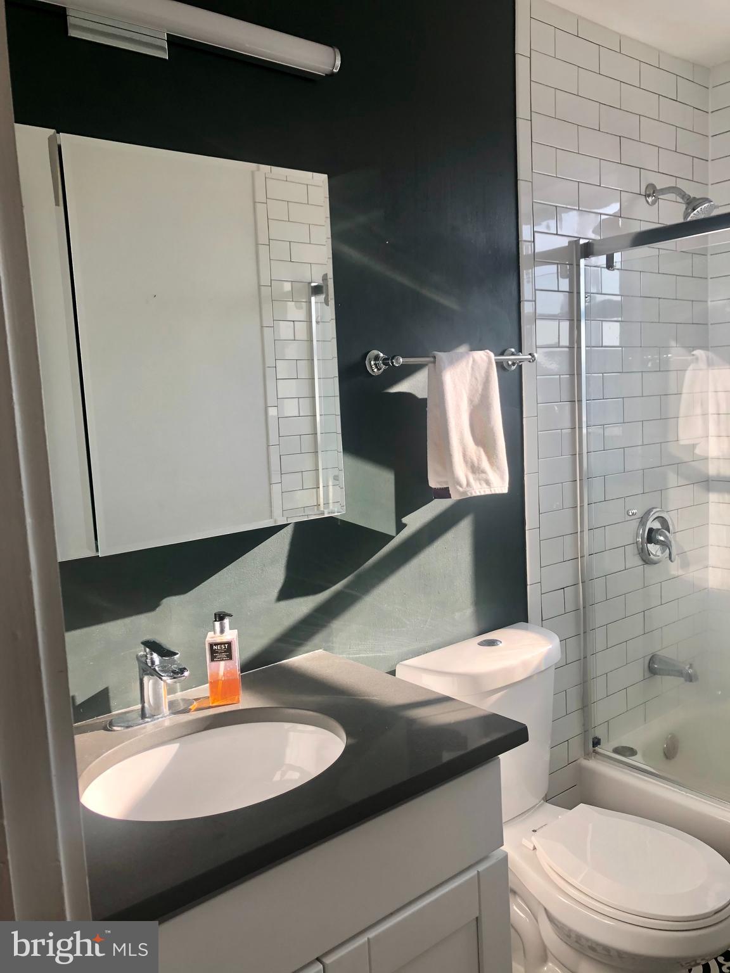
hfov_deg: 49.7
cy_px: 486
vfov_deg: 63.4
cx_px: 365
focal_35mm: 28
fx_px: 787
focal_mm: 3.99
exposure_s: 1/246
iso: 20
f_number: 1.8
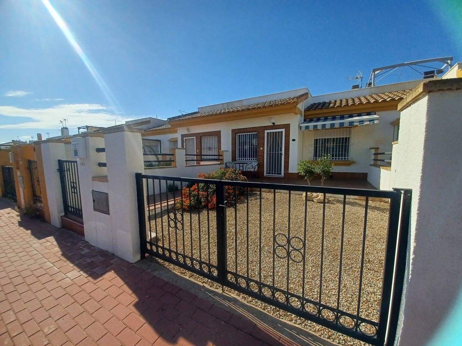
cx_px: 231
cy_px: 173
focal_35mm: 13
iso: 40
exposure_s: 1/2294
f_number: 2.2
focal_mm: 1.42
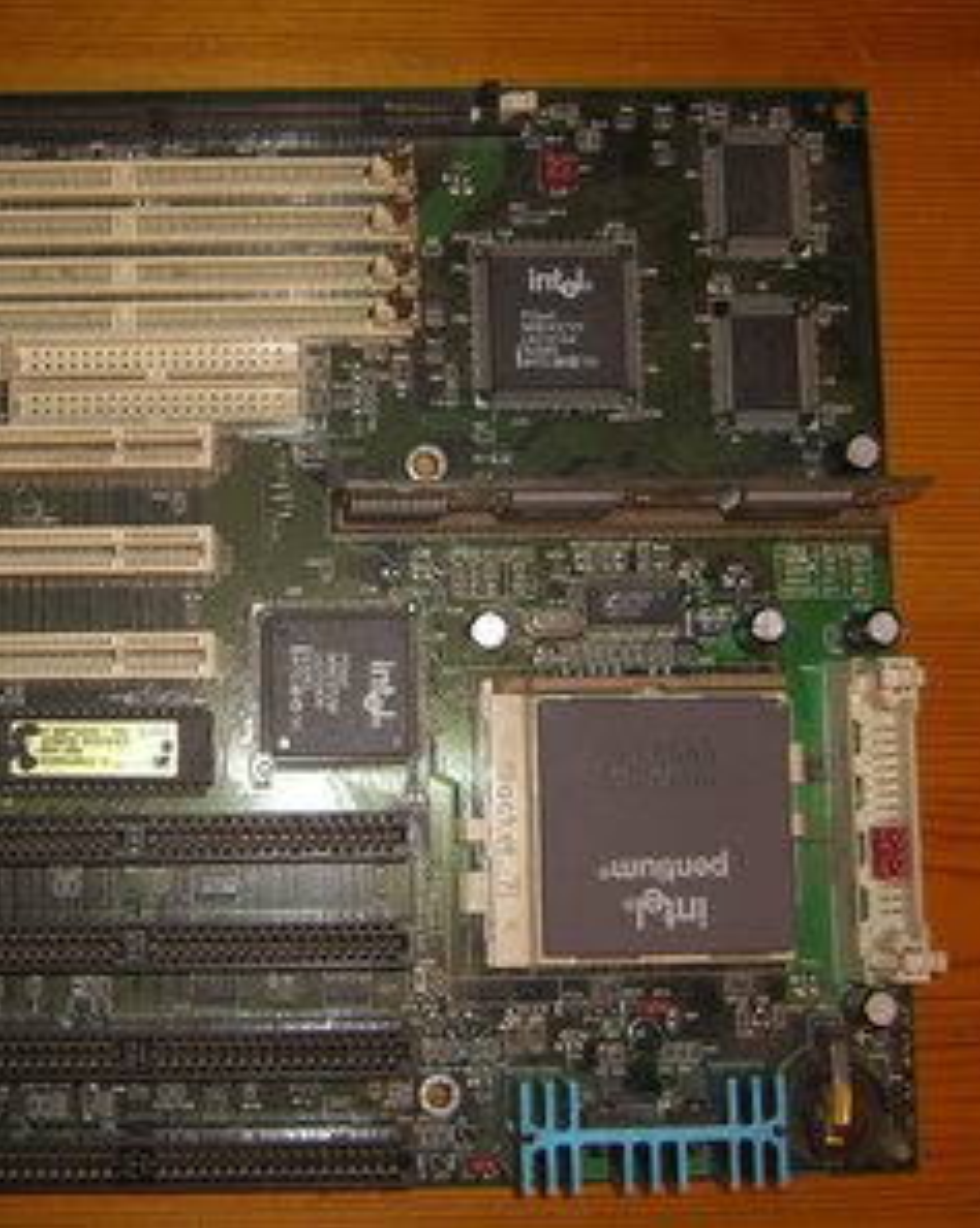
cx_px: 219
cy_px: 612
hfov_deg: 29.6
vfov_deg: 37.4
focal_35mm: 50
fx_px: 1816
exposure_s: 1/60
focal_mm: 7.9
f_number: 2.8
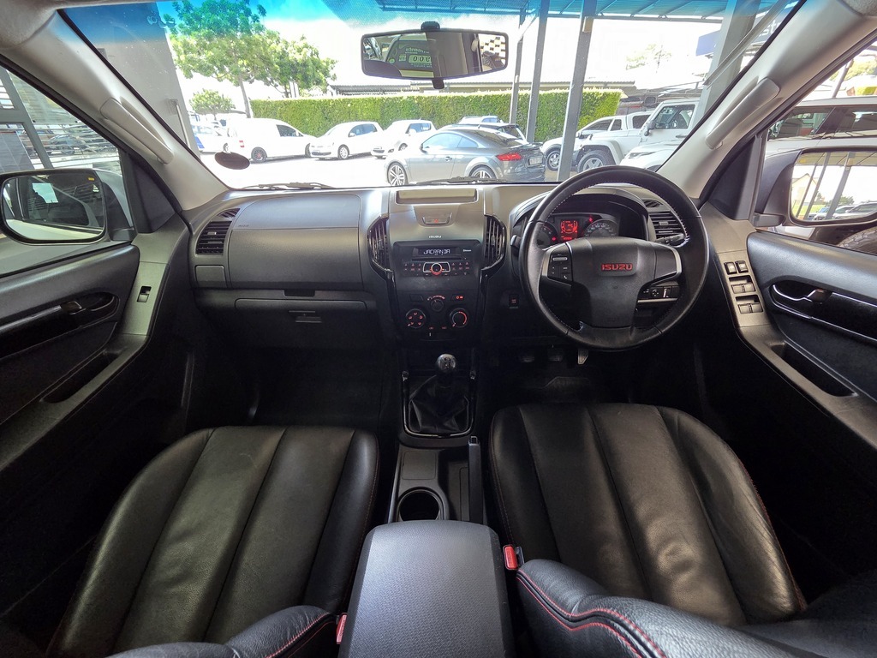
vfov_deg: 89.9
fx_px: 329
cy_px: 329
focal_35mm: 13
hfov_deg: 106.2
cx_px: 438
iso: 250
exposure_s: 1/100
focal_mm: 2.2
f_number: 2.2
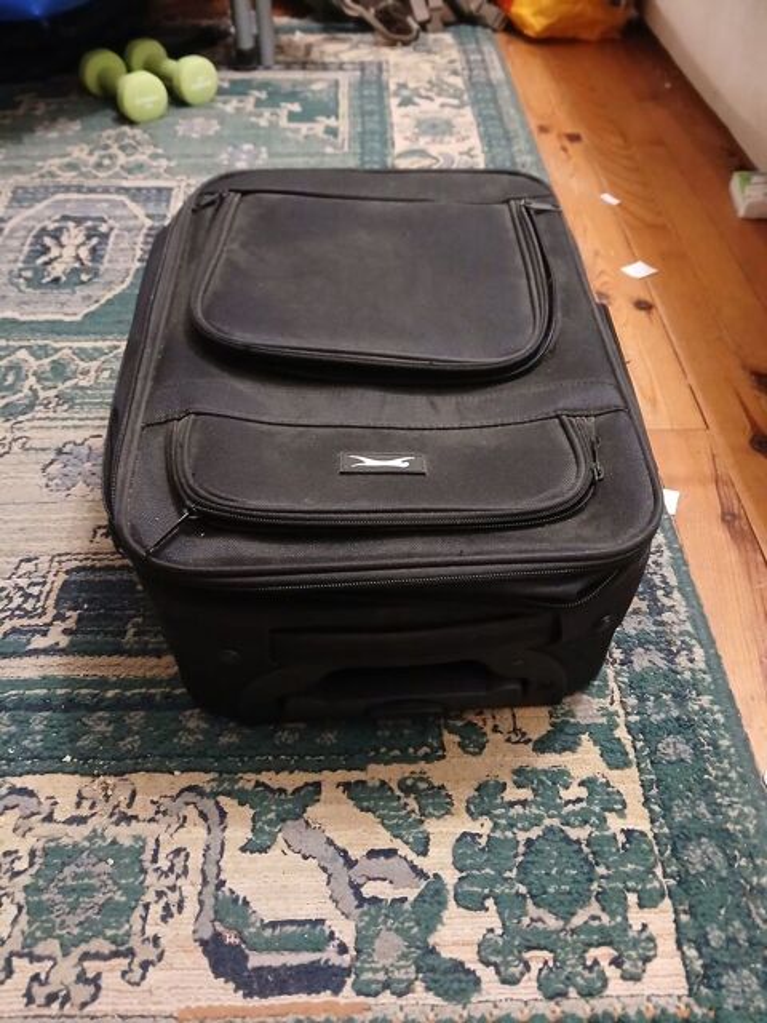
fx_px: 768
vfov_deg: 67.3
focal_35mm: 26
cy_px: 512
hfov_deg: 53.1
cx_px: 384
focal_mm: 3.98
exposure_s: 1/20
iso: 800
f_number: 1.8
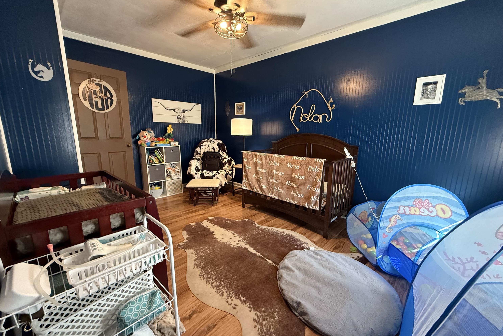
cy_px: 171
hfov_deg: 100.4
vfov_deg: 77.3
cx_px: 252
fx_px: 210
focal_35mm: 15
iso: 640
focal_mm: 2.22
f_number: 2.2
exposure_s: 1/60
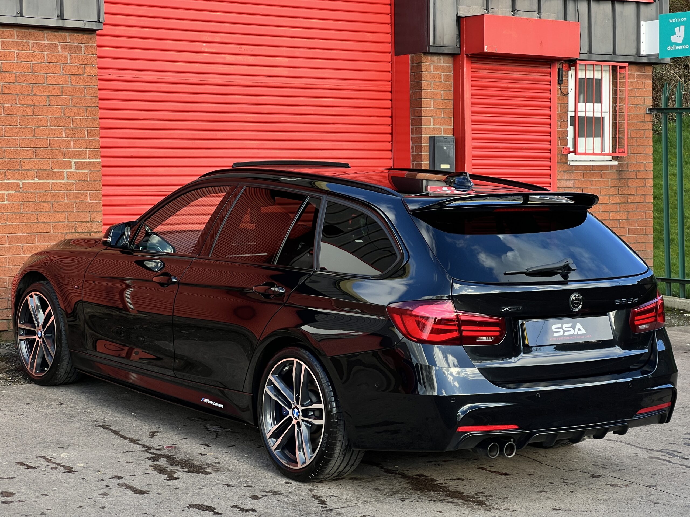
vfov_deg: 19.1
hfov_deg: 25.3
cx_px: 345
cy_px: 258
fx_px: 1535
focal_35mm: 77
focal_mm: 9
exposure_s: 1/117
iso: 32
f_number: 2.8
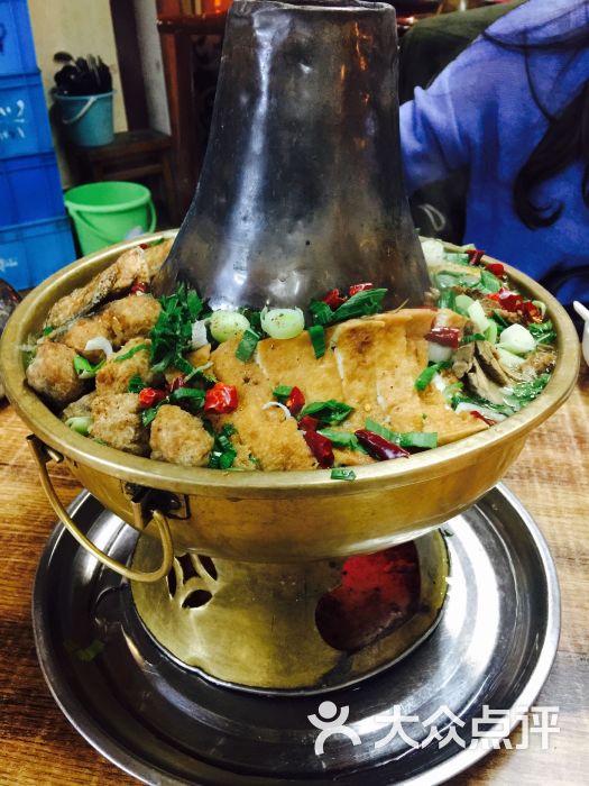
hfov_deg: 48.2
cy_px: 393
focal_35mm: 29
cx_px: 294
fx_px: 658
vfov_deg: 61.7
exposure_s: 1/8
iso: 125
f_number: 2.2
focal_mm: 4.15
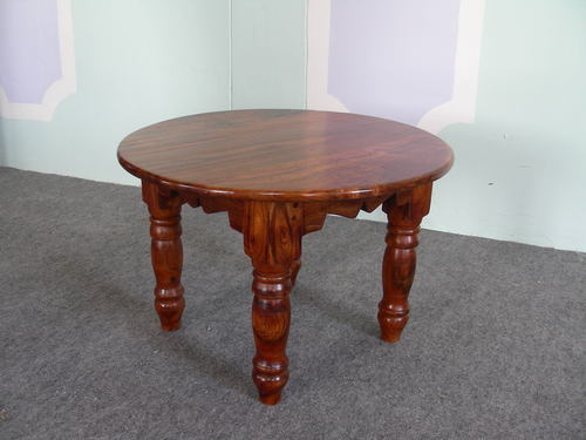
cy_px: 220
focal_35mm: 38
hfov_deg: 49.0
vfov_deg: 37.7
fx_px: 643
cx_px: 293
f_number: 3.5
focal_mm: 6.3
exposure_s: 1/7
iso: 50
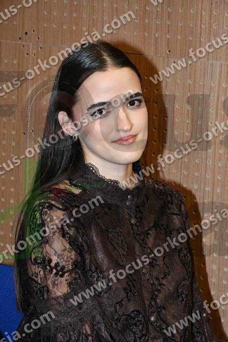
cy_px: 171
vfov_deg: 17.1
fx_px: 1140
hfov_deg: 11.4
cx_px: 114
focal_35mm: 120
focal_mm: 80
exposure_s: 1/160
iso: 3600
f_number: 8
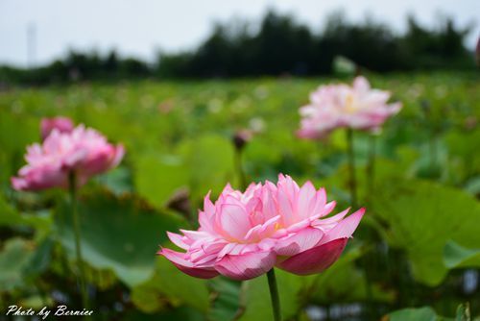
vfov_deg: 21.6
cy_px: 160
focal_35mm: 63
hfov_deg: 31.9
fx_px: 840
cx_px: 240
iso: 100
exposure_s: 1/800
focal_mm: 42
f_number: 5
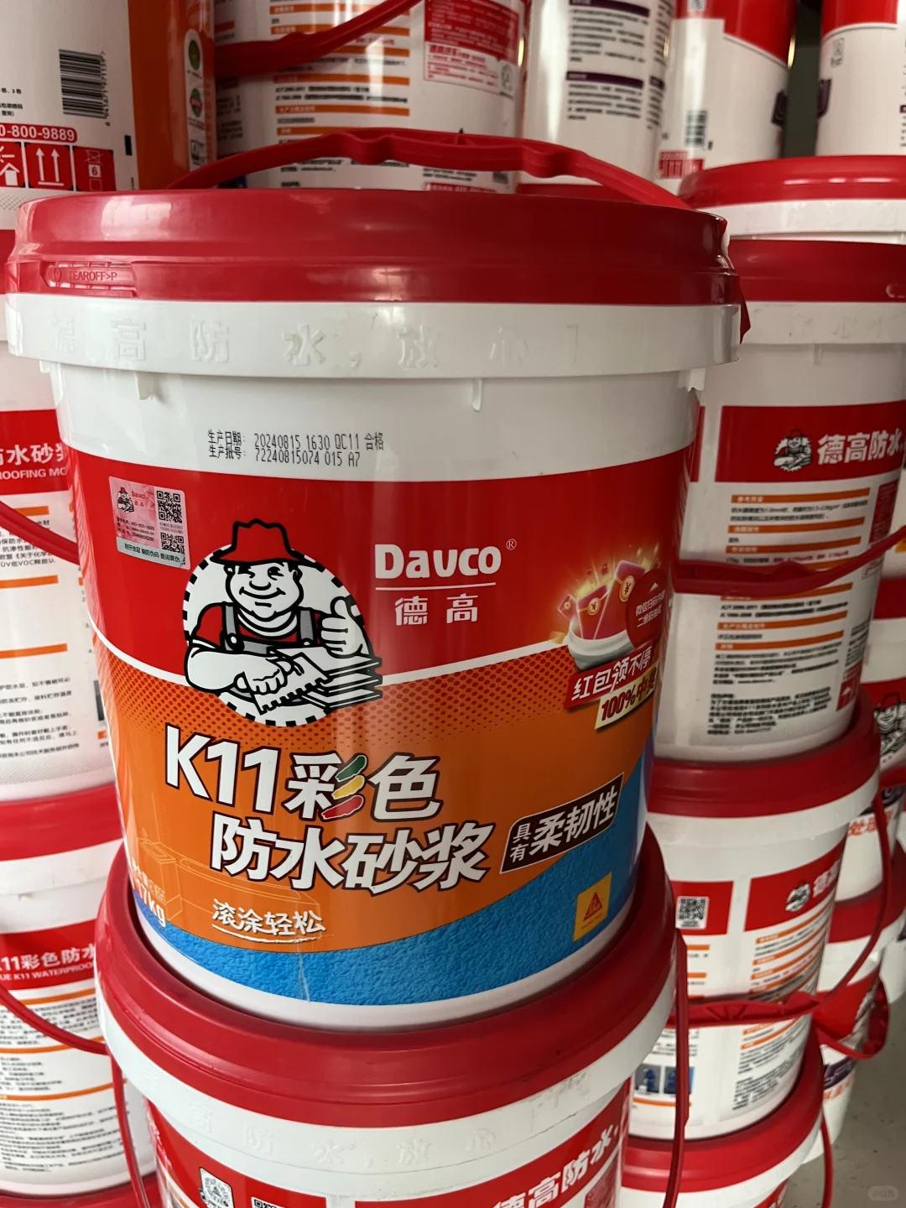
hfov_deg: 53.1
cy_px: 604
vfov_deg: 67.3
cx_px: 453
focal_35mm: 26
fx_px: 907
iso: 125
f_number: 1.6
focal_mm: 5.1
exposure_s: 1/66
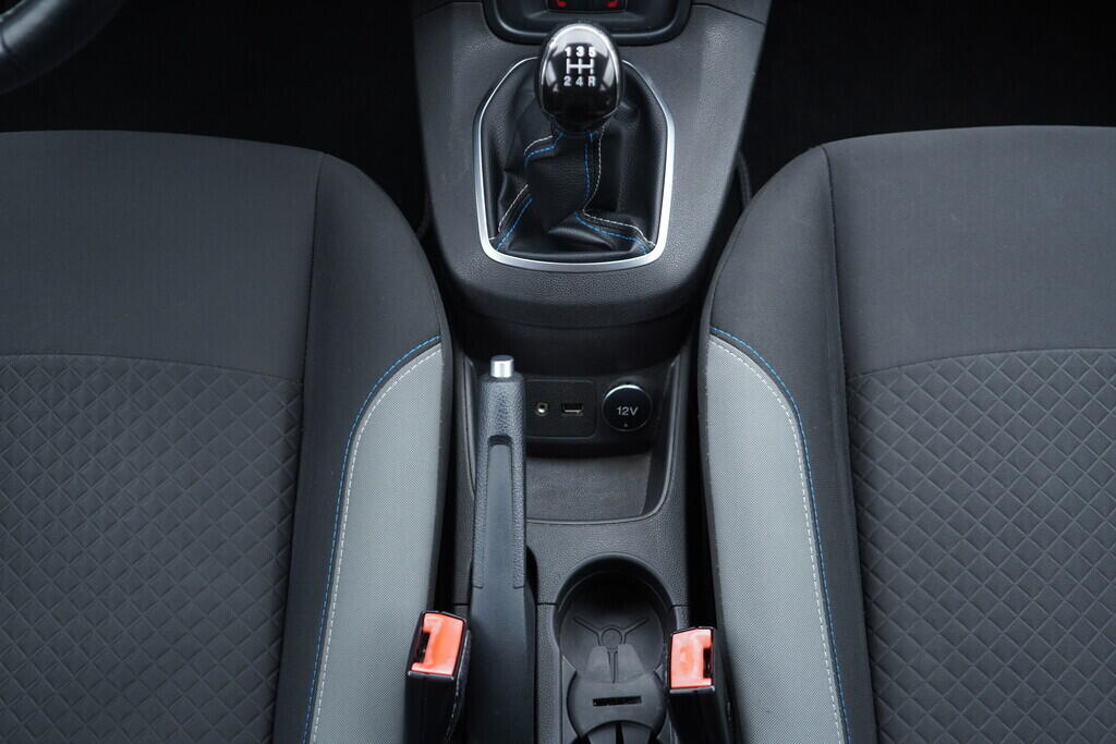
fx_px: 1116
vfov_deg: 36.9
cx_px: 558
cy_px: 372
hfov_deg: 53.1
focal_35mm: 36
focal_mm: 24
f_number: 2.8
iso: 320
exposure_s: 1/40
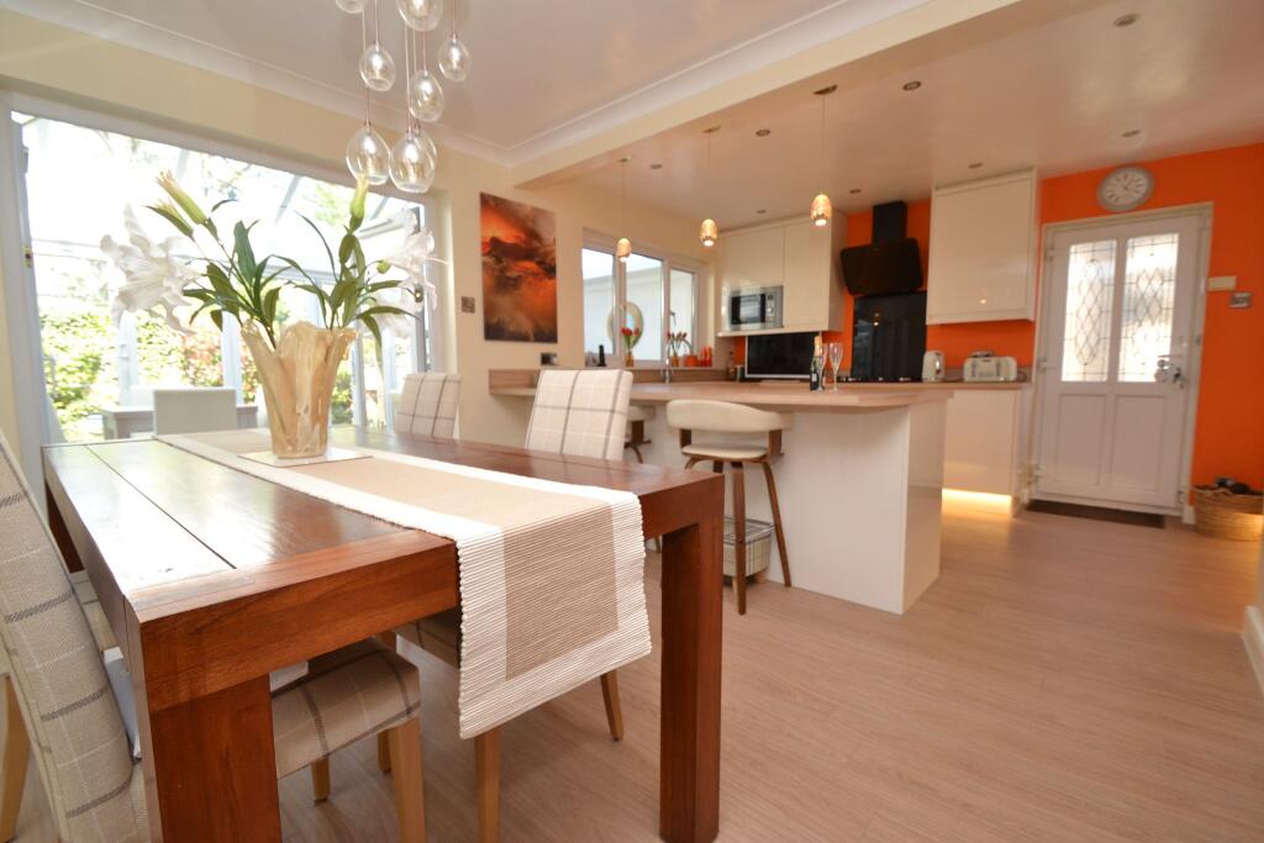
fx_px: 527
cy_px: 422
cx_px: 632
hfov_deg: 100.4
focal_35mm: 15
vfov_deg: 77.3
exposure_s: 1/100
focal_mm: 10
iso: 400
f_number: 5
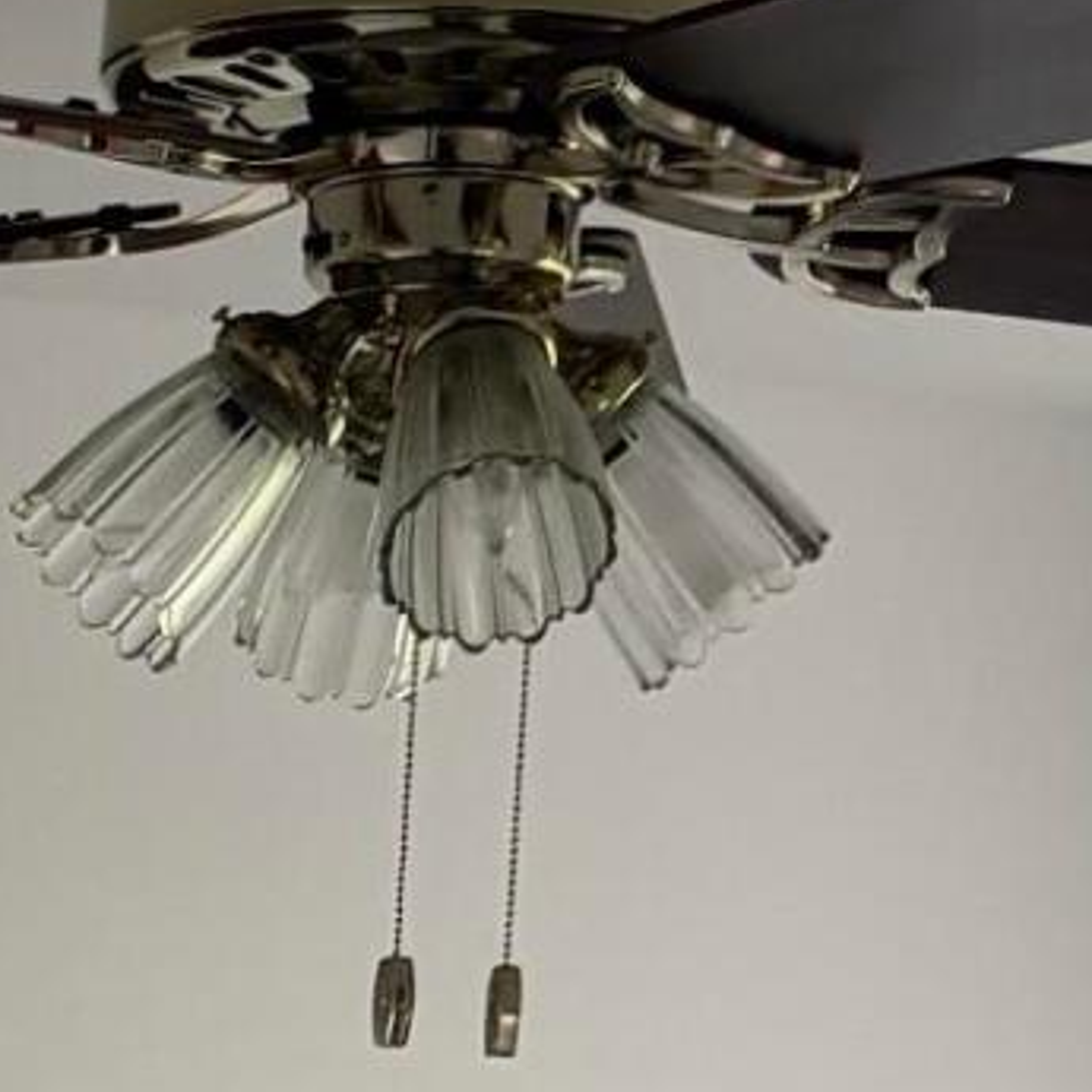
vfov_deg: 8.8
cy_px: 2817
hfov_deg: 9.5
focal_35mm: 177
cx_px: -671
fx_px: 6317
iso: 125
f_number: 1.78
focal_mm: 6.76
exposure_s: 1/60
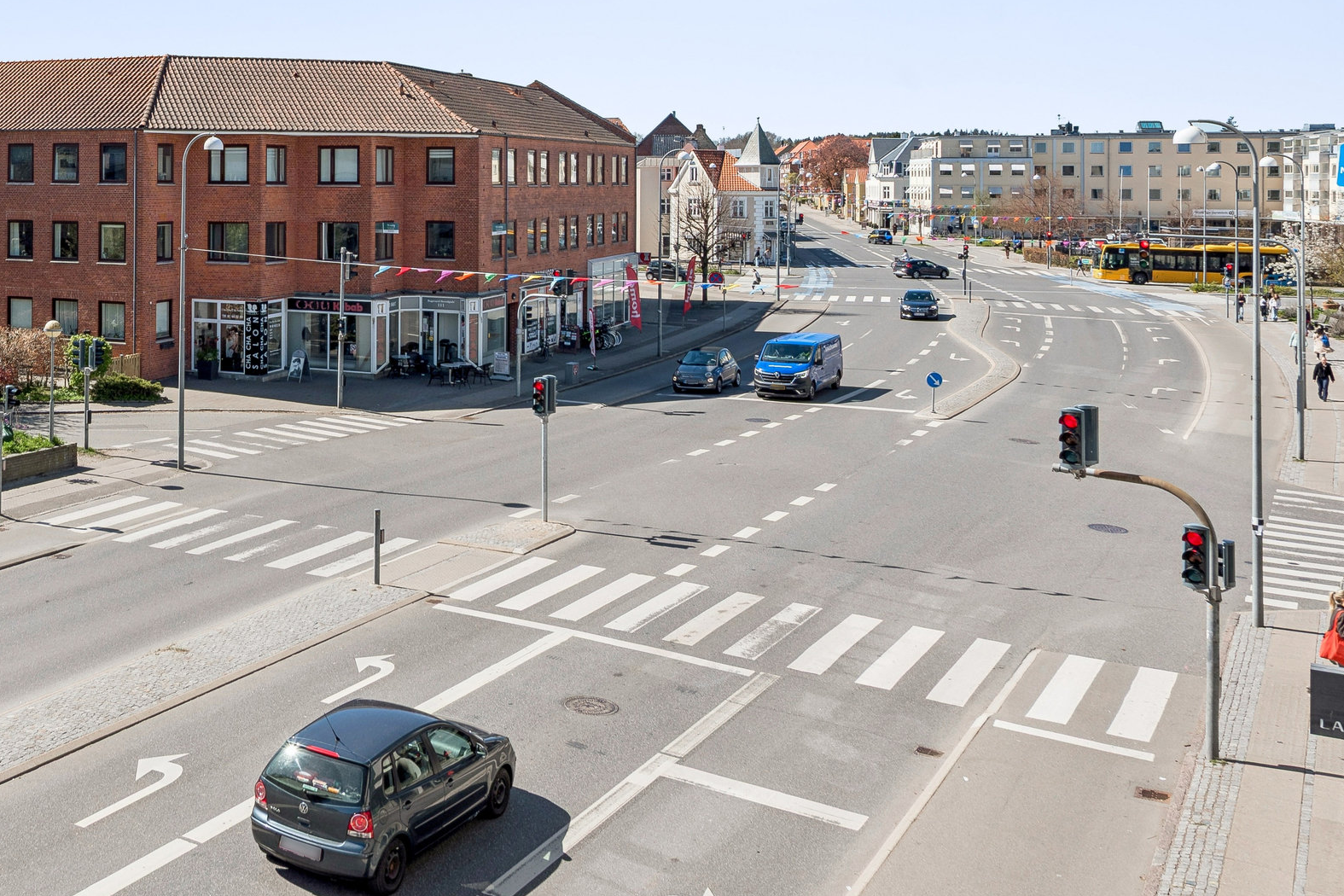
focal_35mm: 40
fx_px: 1493
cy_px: 215
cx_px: 207
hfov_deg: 45.2
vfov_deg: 32.7
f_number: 13
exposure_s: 1/125
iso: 100
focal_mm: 21
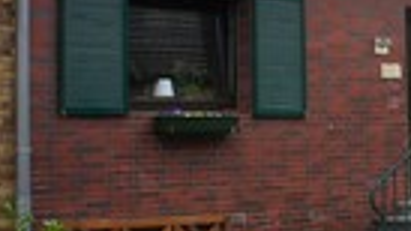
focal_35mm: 95
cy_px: 93
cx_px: 561
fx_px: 1035
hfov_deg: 20.2
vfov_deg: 12.7
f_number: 11
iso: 640
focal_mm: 18
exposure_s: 1/160
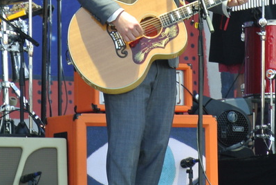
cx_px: 125
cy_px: -8
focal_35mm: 744
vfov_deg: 1.9
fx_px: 5710
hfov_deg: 2.8
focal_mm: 110
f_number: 5.6
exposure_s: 1/60
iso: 125
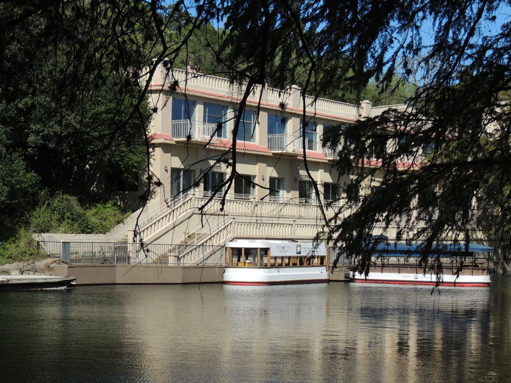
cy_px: 192
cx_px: 256
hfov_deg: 23.0
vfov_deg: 17.4
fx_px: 1255
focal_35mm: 85
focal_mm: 15.1
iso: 100
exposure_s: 1/1000
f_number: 4
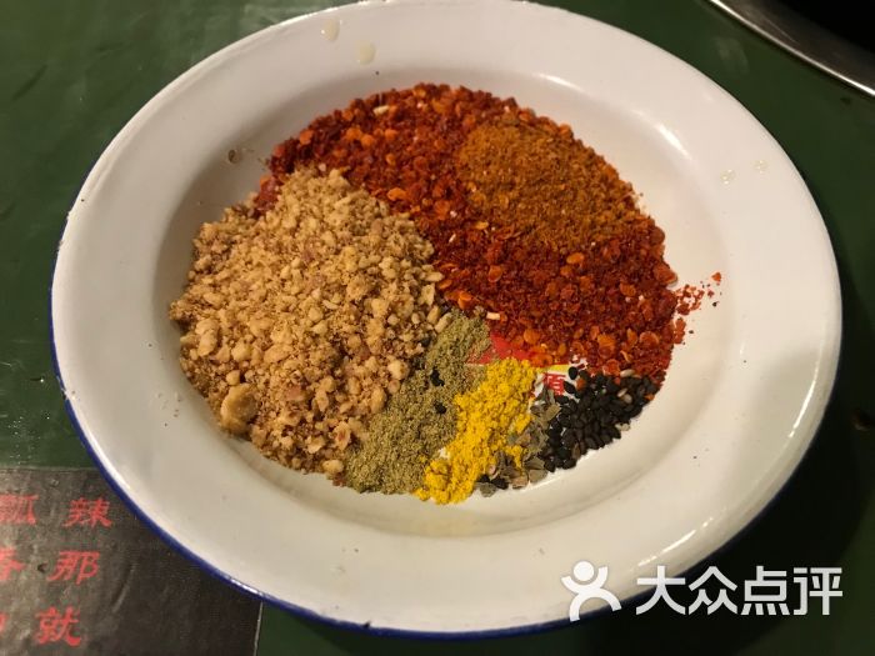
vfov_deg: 49.7
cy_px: 328
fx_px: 708
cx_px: 438
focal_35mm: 28
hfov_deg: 63.4
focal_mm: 3.99
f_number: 1.8
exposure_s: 1/17
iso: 100
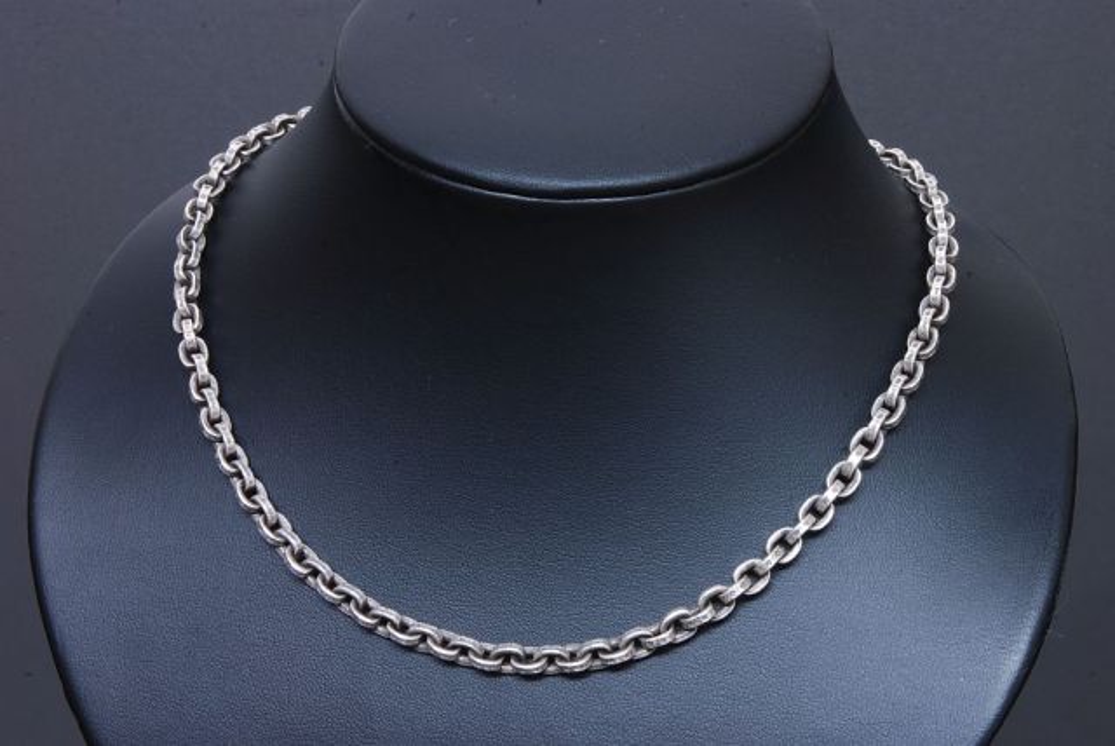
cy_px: 373
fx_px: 2325
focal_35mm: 75
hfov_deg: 27.0
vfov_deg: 18.2
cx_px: 558
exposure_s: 2.5
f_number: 25
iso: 200
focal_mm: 50
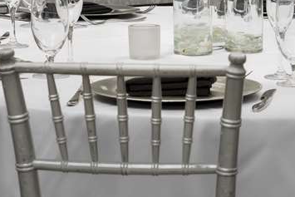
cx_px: 227
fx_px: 1557
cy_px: 26
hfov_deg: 10.8
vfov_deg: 7.2
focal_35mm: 190
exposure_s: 1.6
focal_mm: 66
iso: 50
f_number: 11
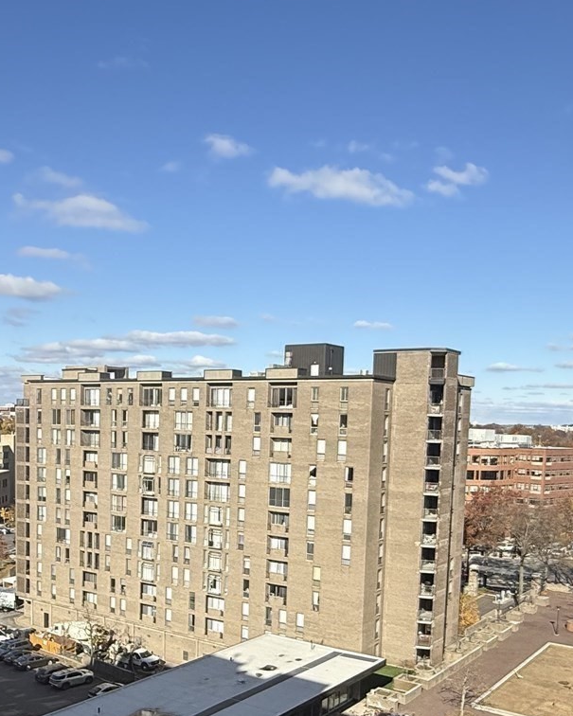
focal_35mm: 37
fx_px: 784
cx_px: 249
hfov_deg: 40.1
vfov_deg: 47.9
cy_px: 500
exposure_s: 1/2976
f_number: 2.2
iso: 50
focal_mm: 2.22
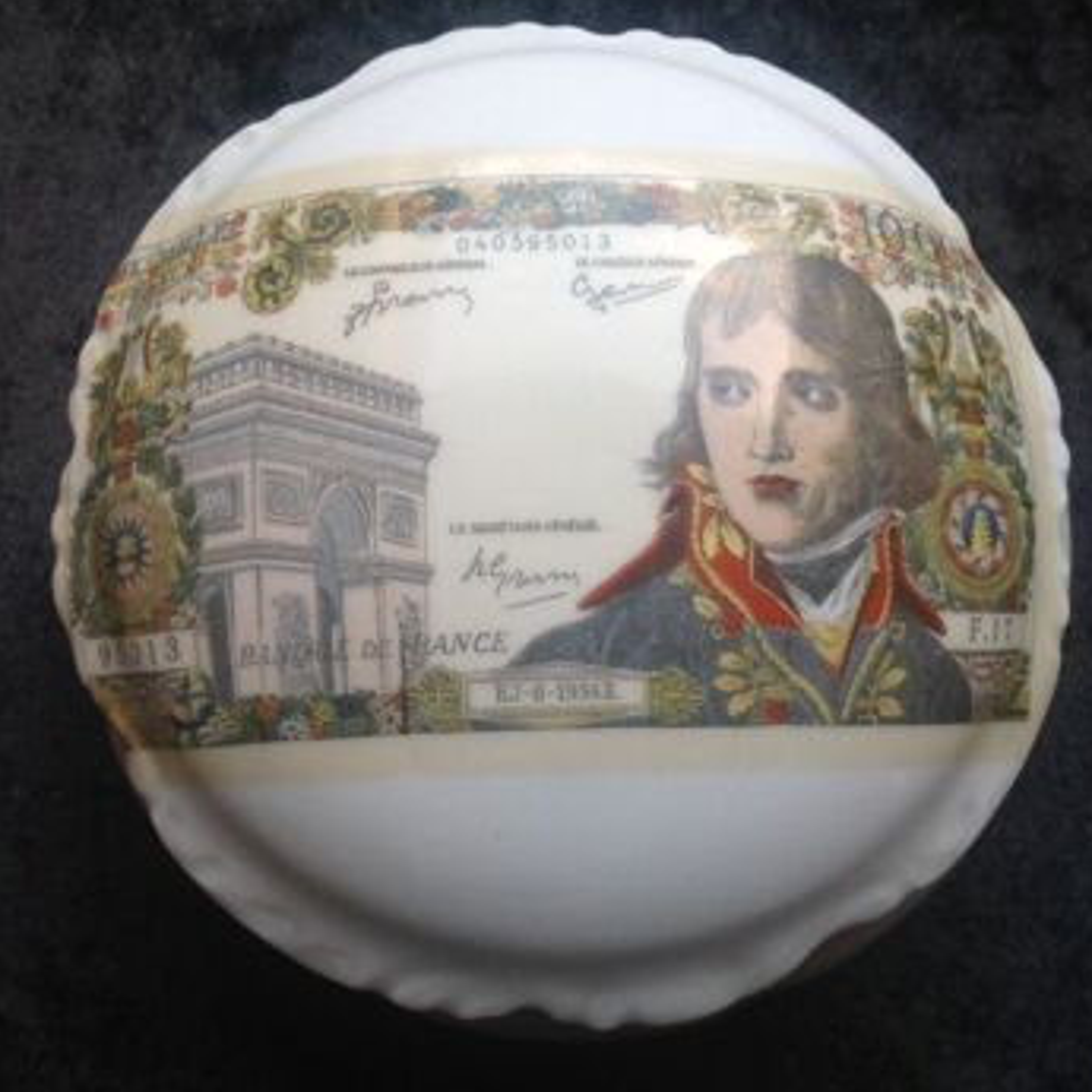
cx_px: 551
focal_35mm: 43
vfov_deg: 39.2
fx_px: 1535
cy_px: 549
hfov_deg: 39.2
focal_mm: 4.28
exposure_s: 1/15
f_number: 2.4
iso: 64
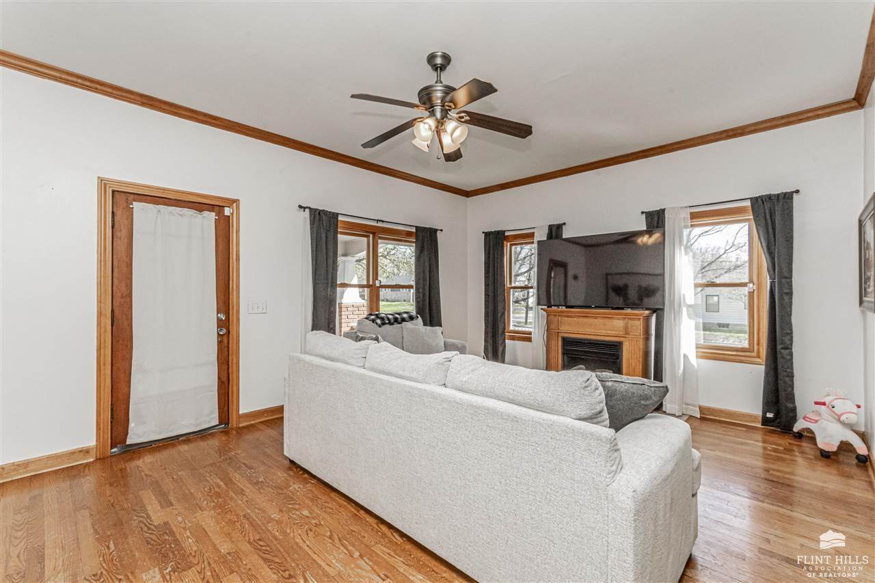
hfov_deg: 100.4
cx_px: 438
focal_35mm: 15
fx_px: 365
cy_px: 292
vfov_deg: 77.3
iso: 2000
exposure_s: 1/60
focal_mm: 10
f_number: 18
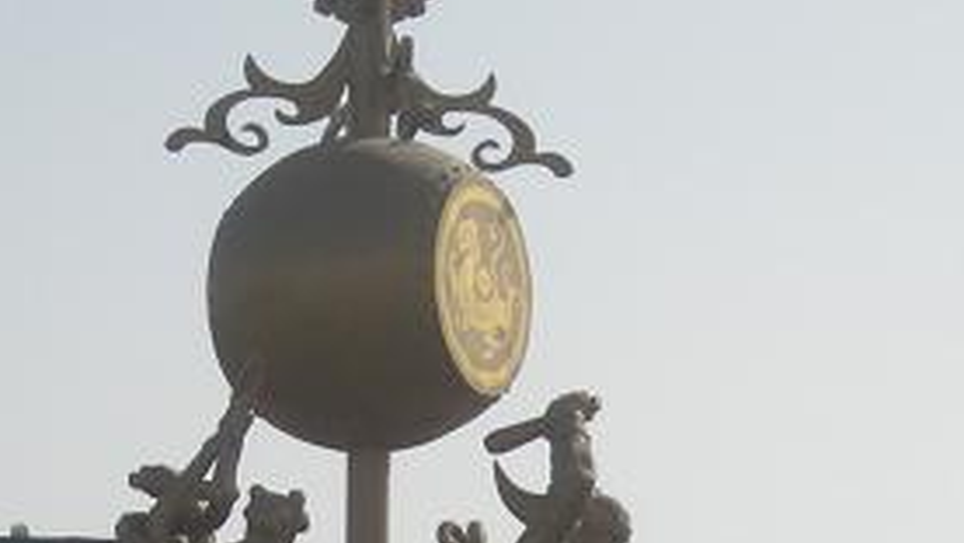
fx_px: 5318
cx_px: 404
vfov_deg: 5.8
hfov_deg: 10.4
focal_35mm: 208
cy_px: 790
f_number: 7.3
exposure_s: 1/254
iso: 50
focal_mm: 11
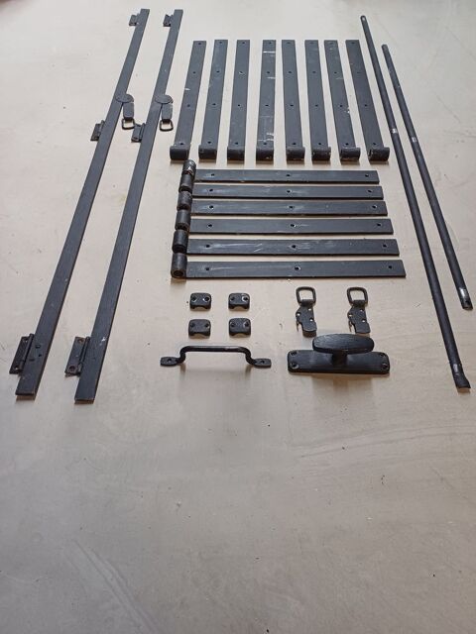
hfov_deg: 54.9
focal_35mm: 25
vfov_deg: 69.4
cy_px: 317
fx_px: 458
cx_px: 238
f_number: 1.8
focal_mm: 4.65
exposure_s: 1/50
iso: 320
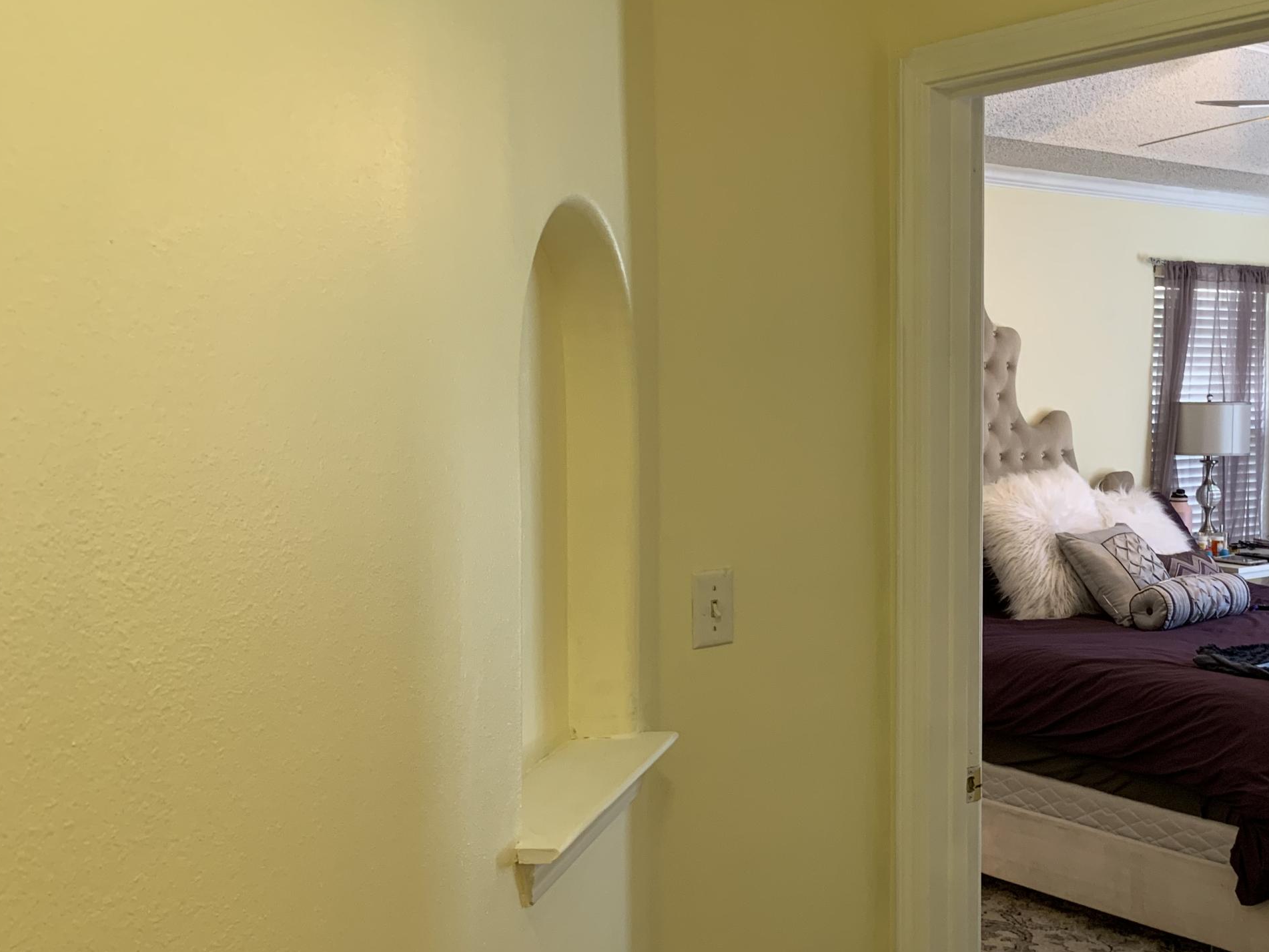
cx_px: 939
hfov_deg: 44.4
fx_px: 1503
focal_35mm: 41
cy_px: 467
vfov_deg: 35.1
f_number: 1.8
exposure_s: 1/60
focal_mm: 4.25
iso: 125
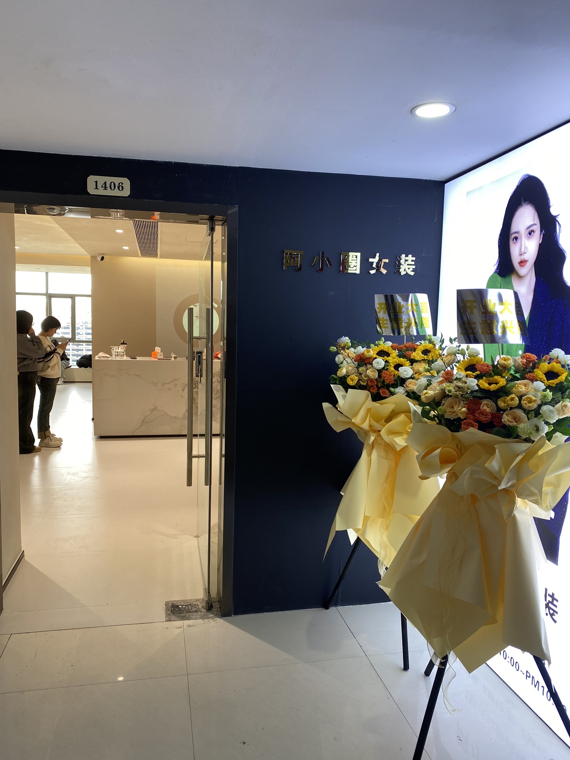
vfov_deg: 67.3
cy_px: 380
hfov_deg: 53.1
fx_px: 571
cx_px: 285
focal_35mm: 26
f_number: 1.8
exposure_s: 1/100
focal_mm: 4.25
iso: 40
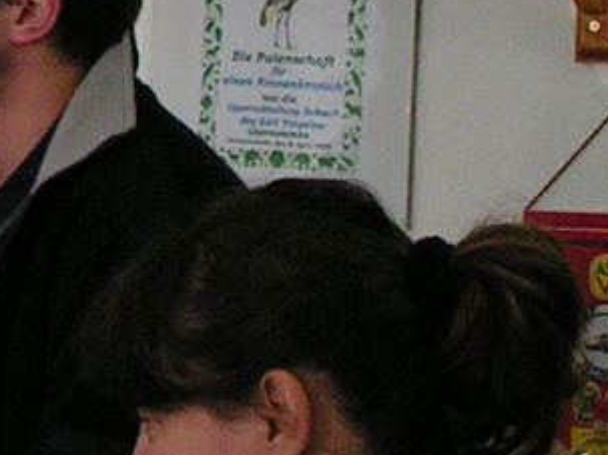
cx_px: -313
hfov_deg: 5.9
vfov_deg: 4.5
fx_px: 5847
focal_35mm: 333
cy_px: -12
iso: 160
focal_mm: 10.6
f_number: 3.3
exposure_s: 1/80
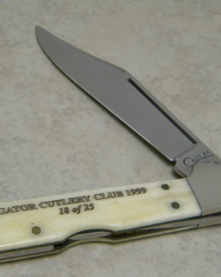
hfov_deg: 10.9
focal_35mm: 142
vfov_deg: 13.6
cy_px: 143
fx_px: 1162
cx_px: 79
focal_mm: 19
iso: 400
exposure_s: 1/31
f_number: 4.7
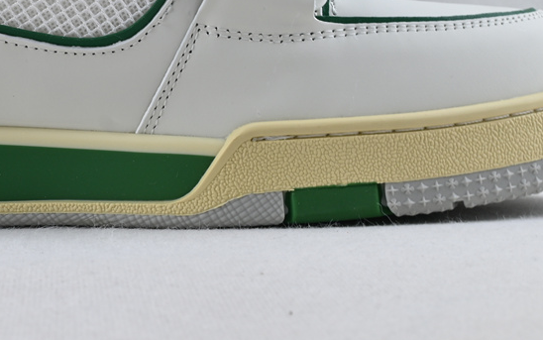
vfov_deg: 14.5
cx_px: 84
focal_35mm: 89
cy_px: 3
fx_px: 1313
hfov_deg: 22.9
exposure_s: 1/15
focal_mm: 26.5
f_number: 10
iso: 100
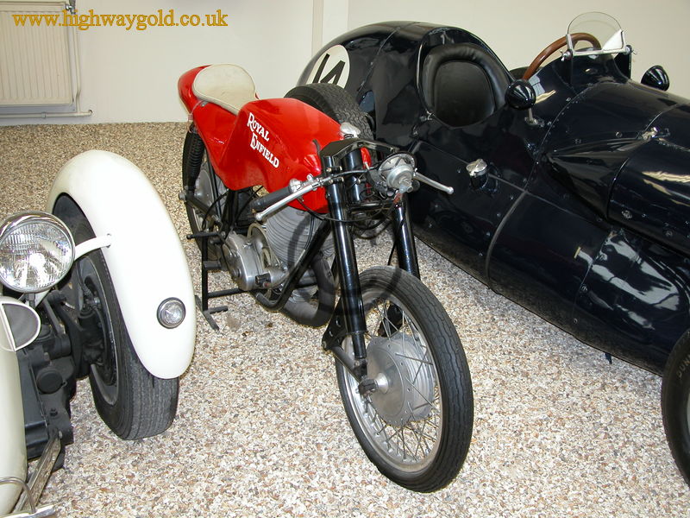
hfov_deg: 44.8
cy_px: 259
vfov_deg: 34.3
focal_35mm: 42
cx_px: 345
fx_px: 837
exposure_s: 1/30
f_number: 2.9
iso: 100
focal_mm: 10.7
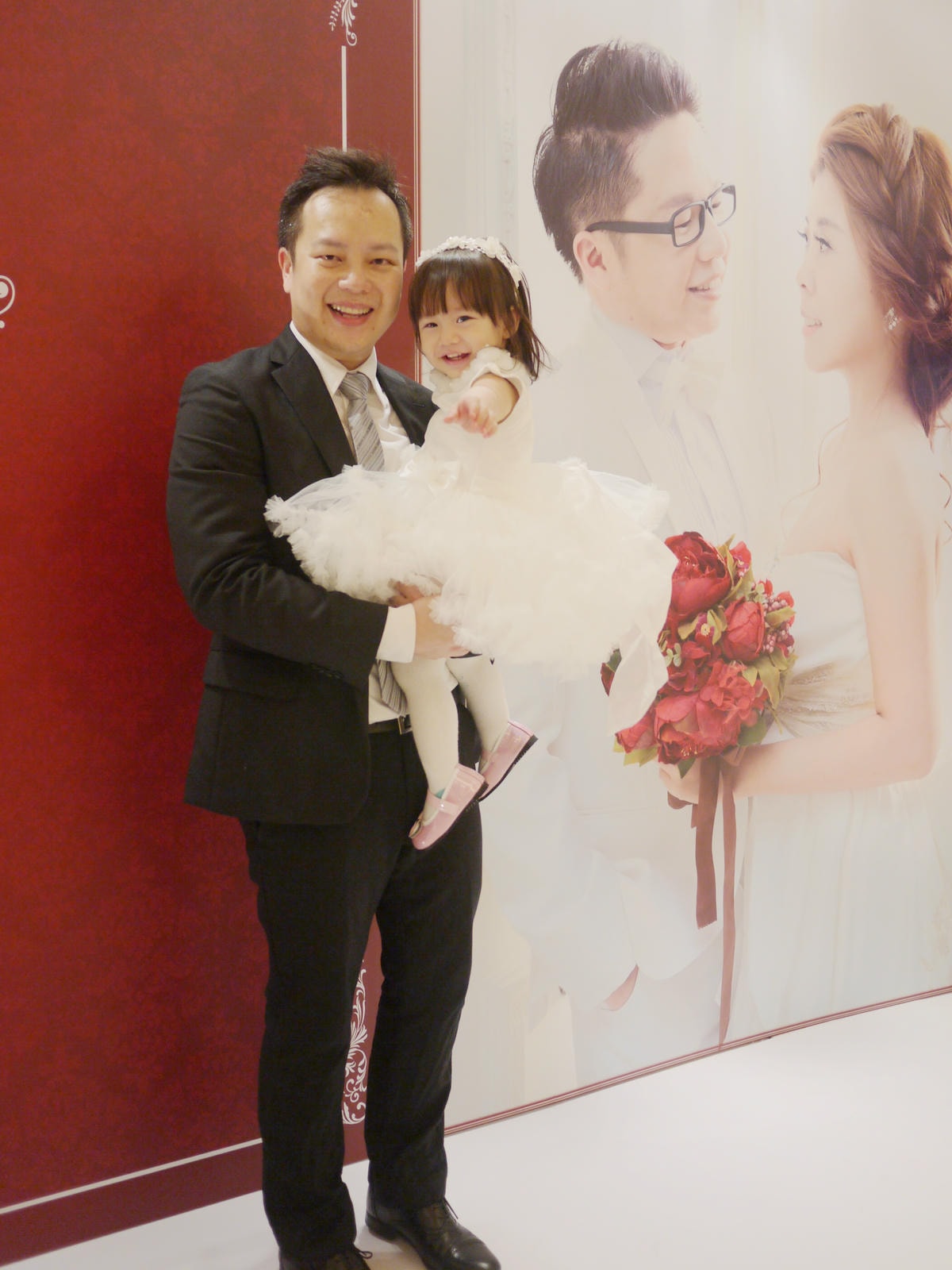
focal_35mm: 40
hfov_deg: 36.0
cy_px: 635
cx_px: 476
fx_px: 1467
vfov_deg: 46.8
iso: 160
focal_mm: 20
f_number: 1.7
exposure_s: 1/200
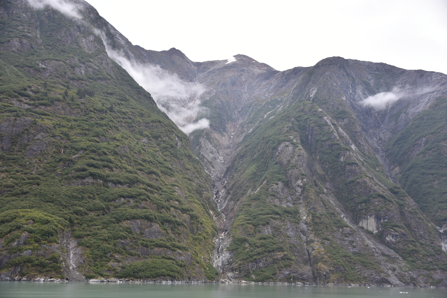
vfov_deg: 35.1
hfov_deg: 50.7
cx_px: 224
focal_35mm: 38
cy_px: 149
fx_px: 472
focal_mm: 38
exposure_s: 1/80
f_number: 4
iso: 160
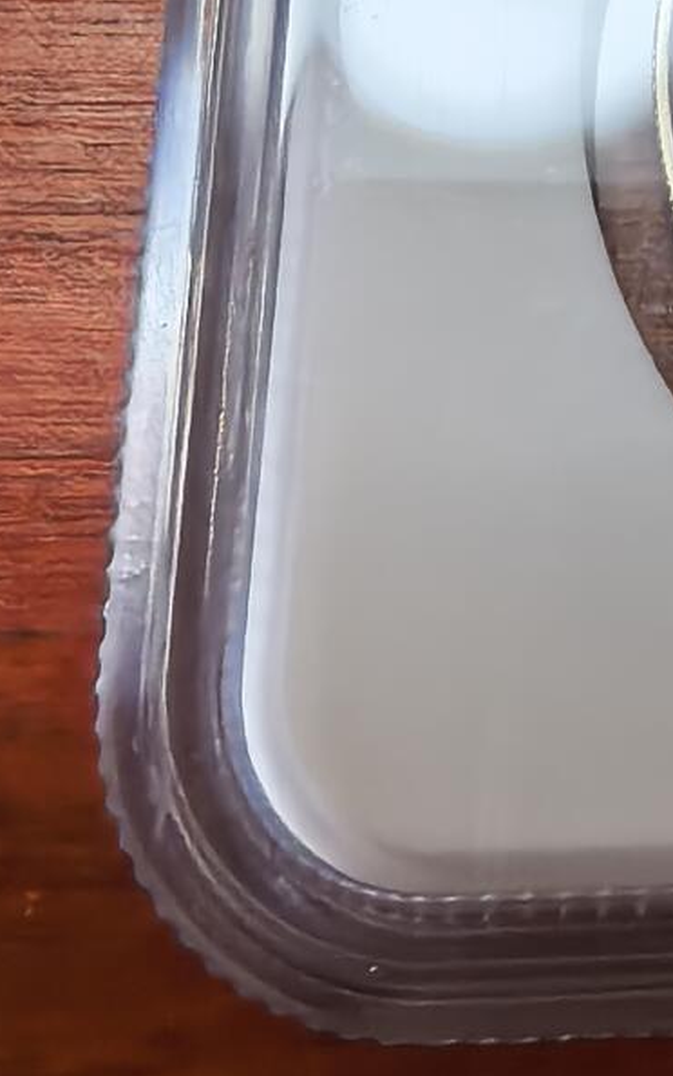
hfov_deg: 15.4
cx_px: 1064
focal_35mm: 77
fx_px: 2259
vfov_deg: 24.3
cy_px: -212
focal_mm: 1.68
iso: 100
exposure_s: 1/50
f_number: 2.2
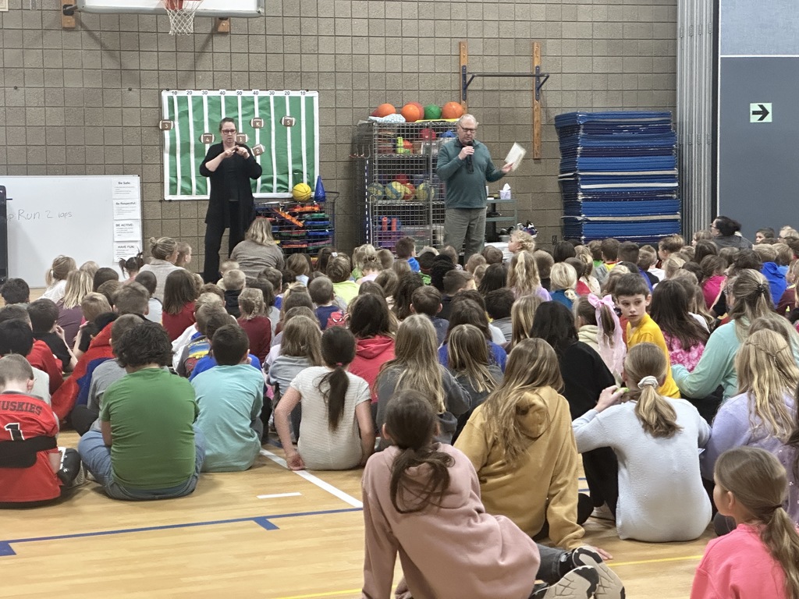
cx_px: 400
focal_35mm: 77
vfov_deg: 19.1
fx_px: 1777
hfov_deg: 25.3
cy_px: 300
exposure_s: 1/41
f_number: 2.8
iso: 640
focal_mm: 9
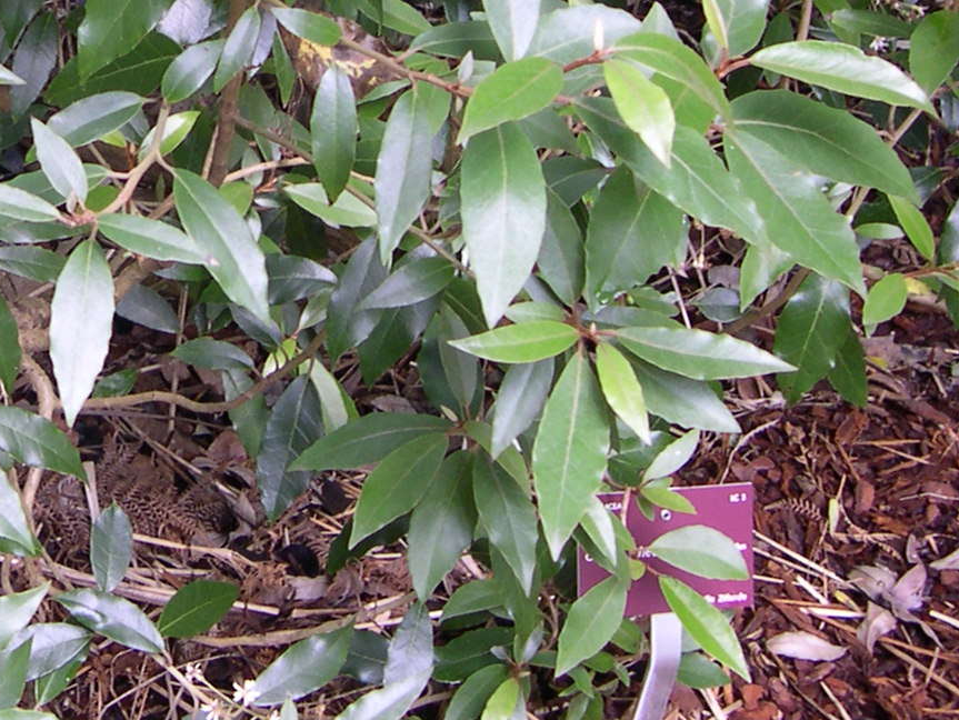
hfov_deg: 19.1
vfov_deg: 14.5
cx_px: 0
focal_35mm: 100
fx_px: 2772
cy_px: -40
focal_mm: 8
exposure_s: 1/62
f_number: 2.8
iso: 100
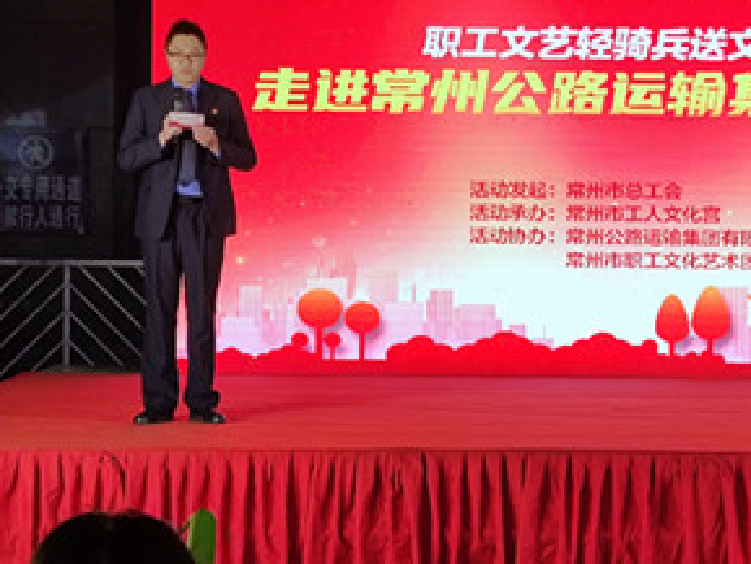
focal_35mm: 104
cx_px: 574
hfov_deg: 18.8
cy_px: 190
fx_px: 2257
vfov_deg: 14.2
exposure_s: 1/103
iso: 50
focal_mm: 6.72
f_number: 1.69
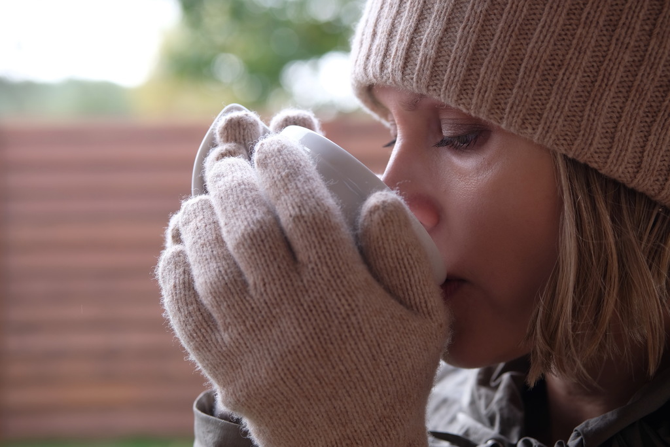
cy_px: 224
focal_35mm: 75
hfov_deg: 27.0
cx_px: 335
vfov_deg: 18.2
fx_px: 1396
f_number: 3.6
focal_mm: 50
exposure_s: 1/60
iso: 200
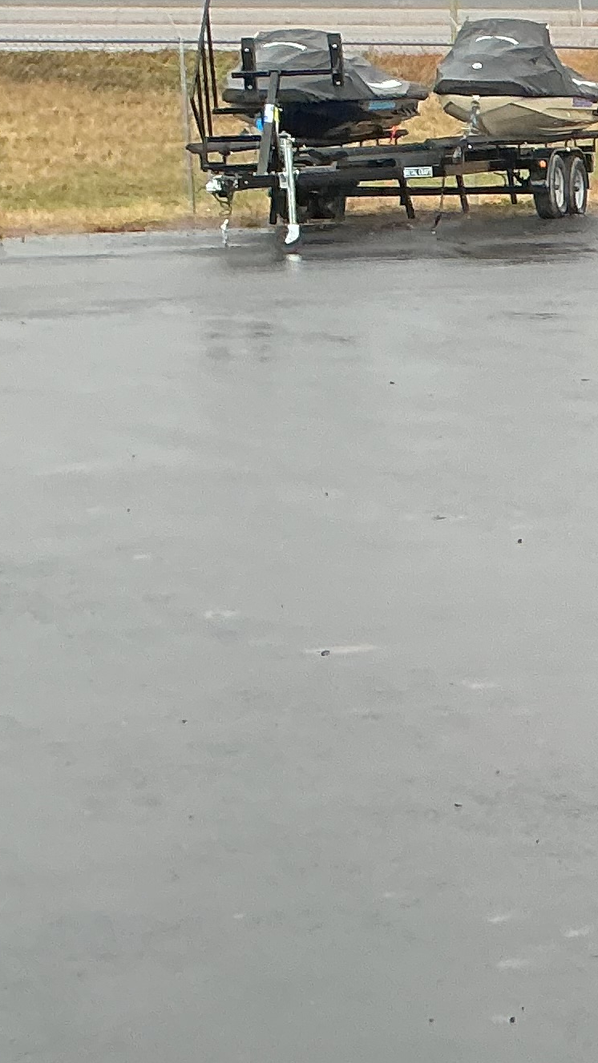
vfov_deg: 22.2
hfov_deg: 10.3
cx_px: 1578
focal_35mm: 96
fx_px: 2707
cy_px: 392
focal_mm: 3
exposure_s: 1/120
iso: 40
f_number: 1.8
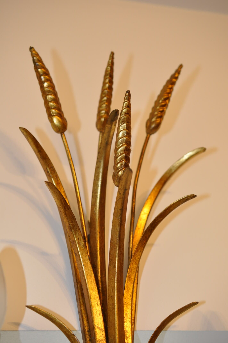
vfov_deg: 33.4
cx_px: 114
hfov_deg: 22.6
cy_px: 172
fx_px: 571
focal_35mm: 60
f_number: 4
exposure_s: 1/60
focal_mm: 40
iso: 800
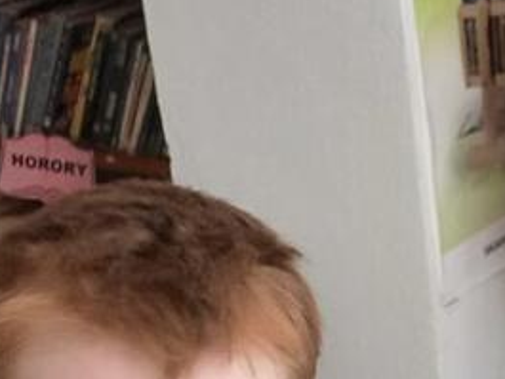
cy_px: 347
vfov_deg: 11.7
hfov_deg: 13.3
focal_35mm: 126
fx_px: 1839
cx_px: 1033
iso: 200
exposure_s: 1/50
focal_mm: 4.65
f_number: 1.8
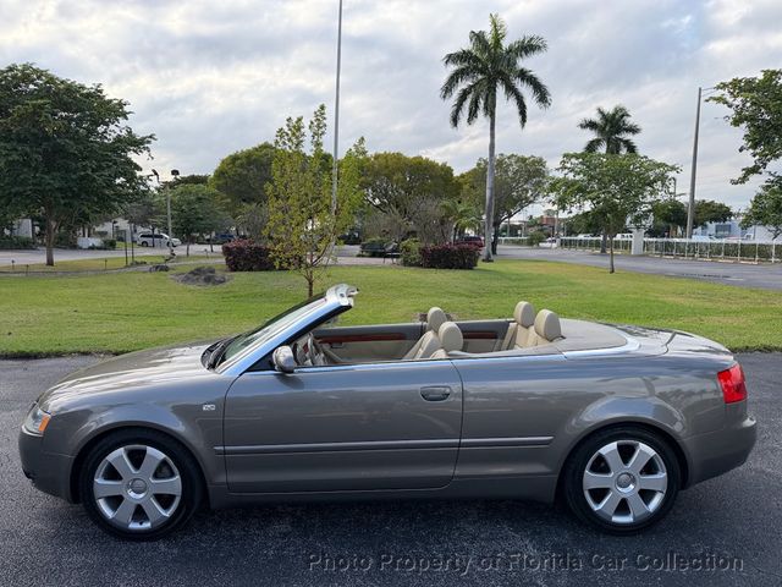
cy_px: 294
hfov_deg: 71.6
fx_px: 542
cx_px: 391
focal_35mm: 24
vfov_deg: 56.8
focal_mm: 6.76
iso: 100
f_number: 1.78
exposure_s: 1/2299
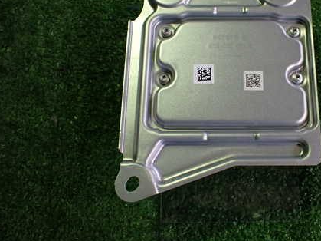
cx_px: 222
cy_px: 97
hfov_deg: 43.1
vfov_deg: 33.5
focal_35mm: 43
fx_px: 399
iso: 400
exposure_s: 1/125
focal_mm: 5.4
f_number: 2.3
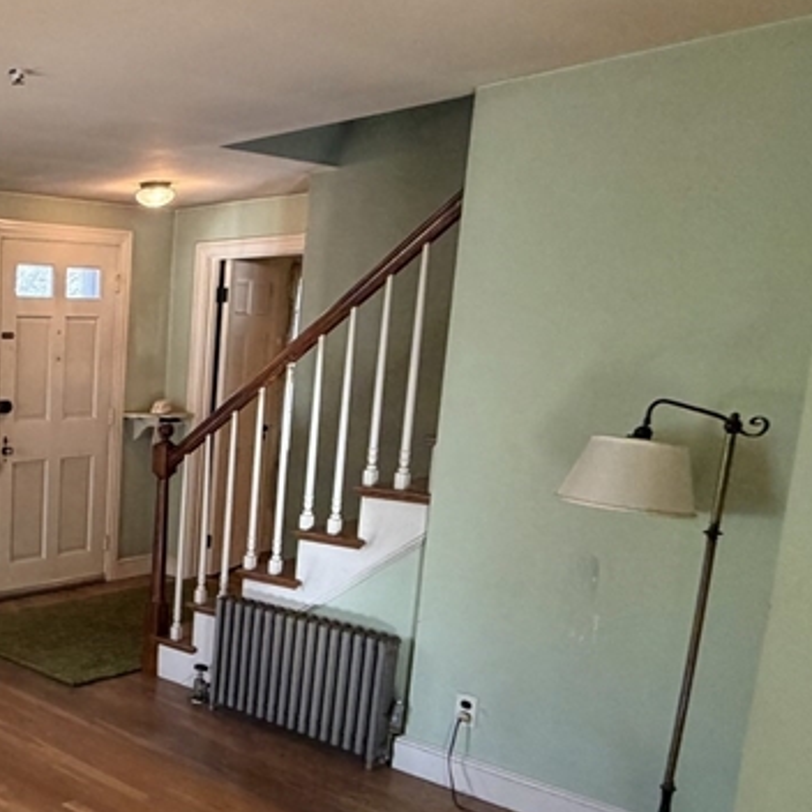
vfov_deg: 45.5
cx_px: -131
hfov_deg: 36.8
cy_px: 526
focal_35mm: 36
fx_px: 955
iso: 200
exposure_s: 1/60
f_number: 2.2
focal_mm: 2.22
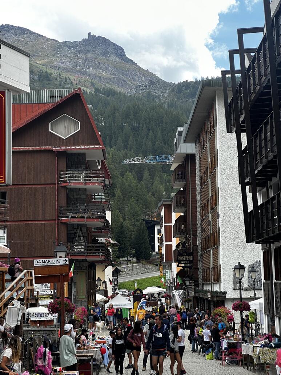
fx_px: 833
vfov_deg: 25.3
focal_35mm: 77
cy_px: 188
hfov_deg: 19.1
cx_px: 140
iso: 32
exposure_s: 1/164
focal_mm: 9
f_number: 2.8
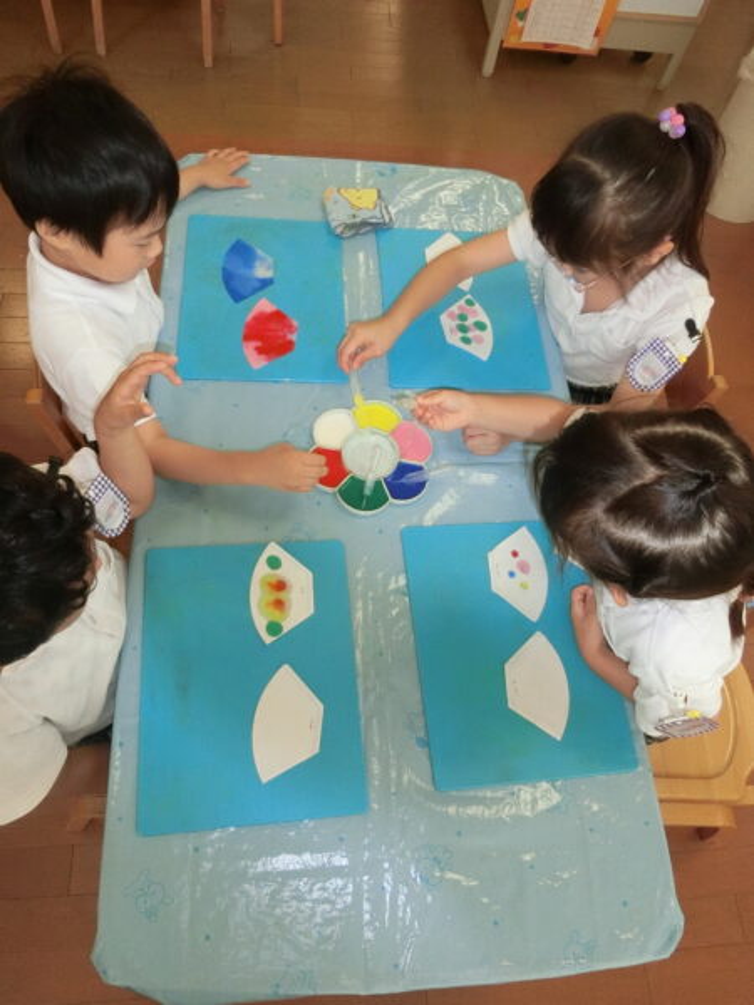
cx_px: 377
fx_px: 726
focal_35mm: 25
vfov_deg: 69.4
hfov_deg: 54.9
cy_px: 502
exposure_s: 1/640
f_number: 3.5
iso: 800
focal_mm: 4.5
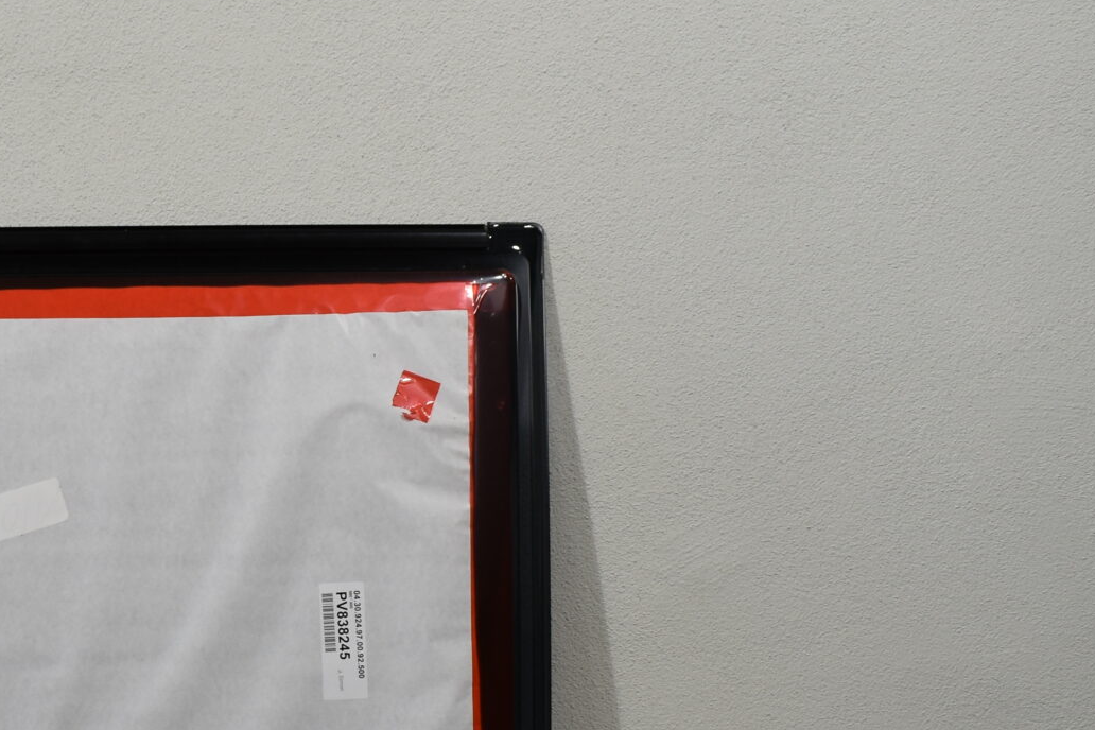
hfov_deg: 28.7
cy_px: 576
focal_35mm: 67
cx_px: 73
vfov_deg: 20.1
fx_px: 2038
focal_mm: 18
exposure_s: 1/125
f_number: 5.6
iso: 280
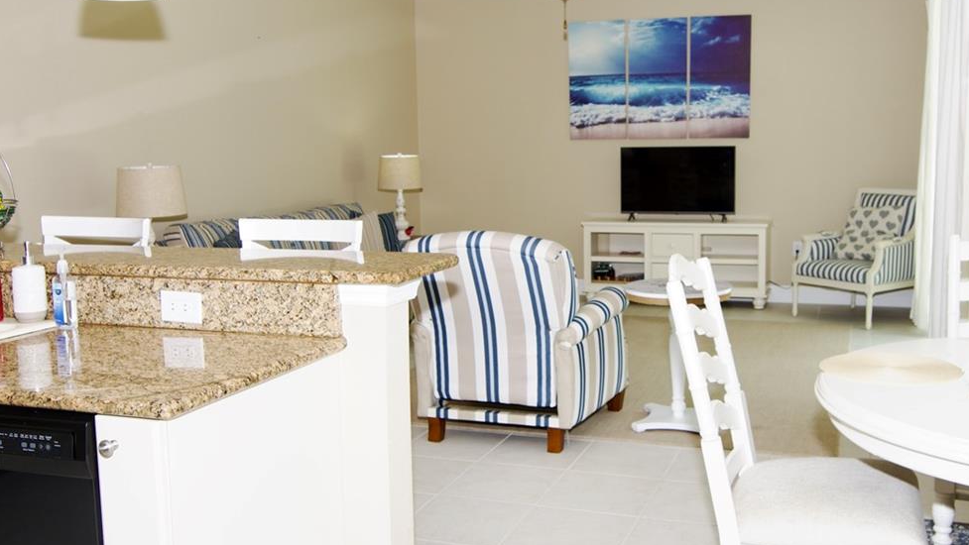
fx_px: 925
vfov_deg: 32.8
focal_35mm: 36
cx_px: 552
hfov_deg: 55.1
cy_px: 245
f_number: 4.5
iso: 200
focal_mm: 14
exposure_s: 1/80
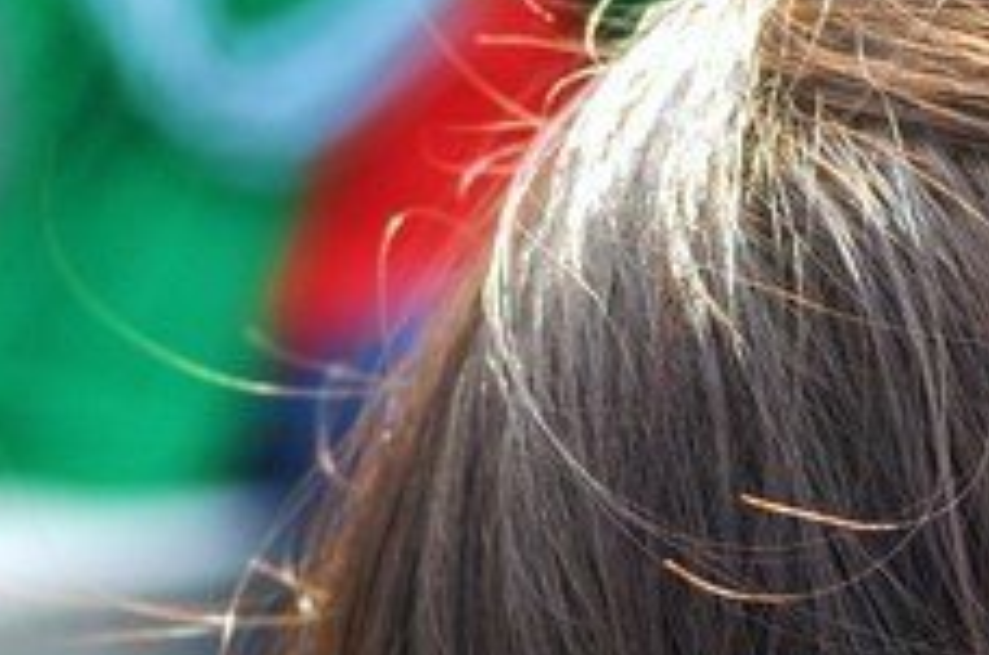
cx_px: 2008
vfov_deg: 3.9
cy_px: 865
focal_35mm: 348
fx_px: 9543
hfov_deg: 5.8
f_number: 6.3
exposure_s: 1/320
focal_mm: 55
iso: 200
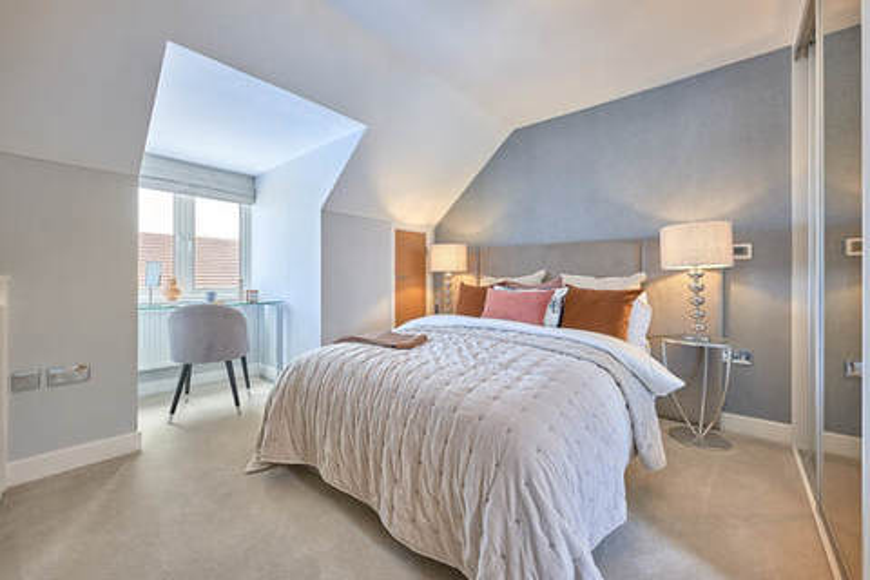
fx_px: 338
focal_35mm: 14
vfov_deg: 81.2
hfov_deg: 104.3
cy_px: 290
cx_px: 435
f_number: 7.1
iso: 100
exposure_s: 1/8
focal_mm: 14
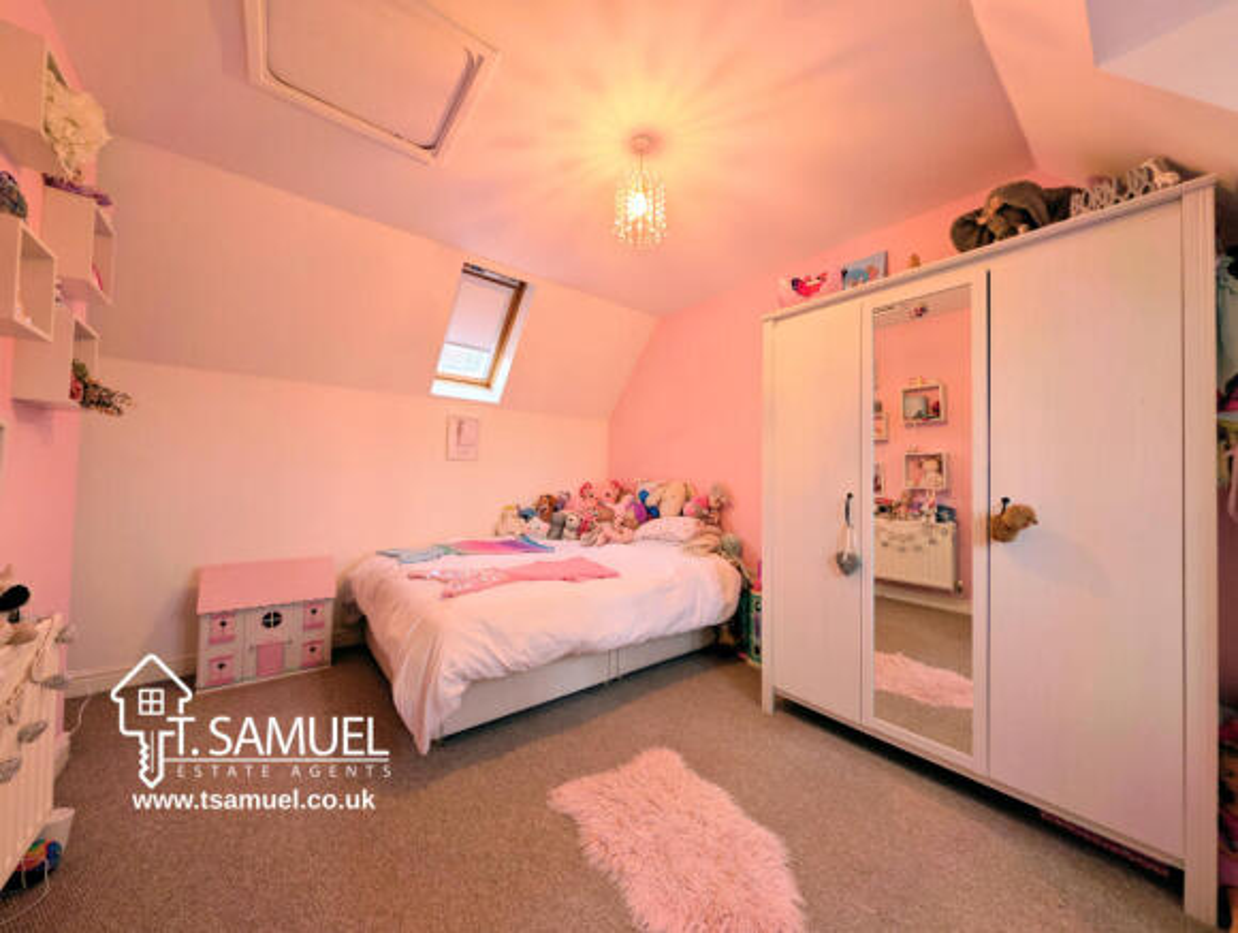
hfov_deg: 110.4
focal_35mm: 12
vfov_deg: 94.7
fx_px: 430
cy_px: 466
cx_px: 619
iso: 41
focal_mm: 2.23
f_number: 1.95
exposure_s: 1/16.7
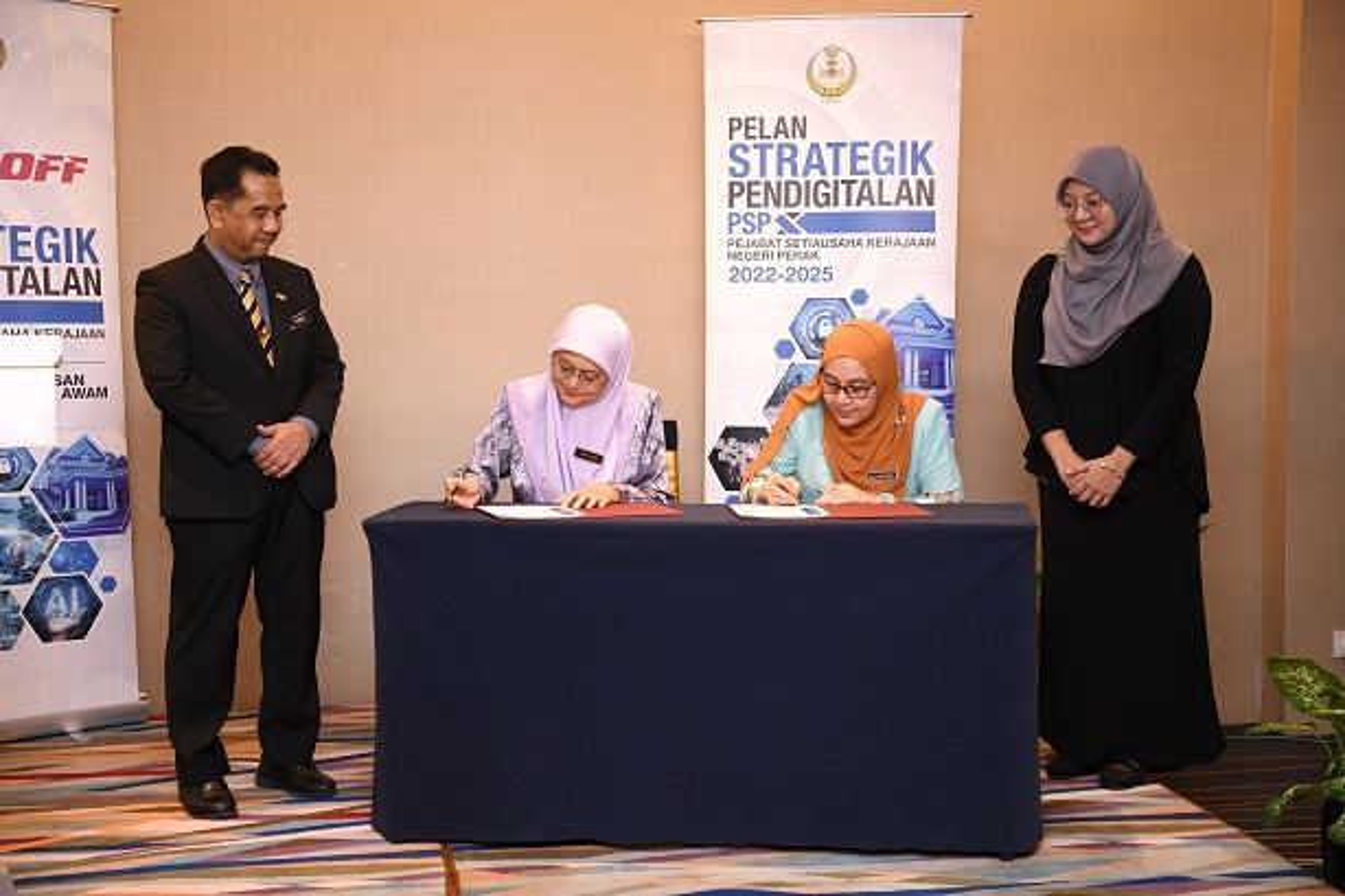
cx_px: 672
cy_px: 448
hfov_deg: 38.2
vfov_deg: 26.0
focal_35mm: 52
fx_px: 1942
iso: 1600
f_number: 3.2
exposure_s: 1/100
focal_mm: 52
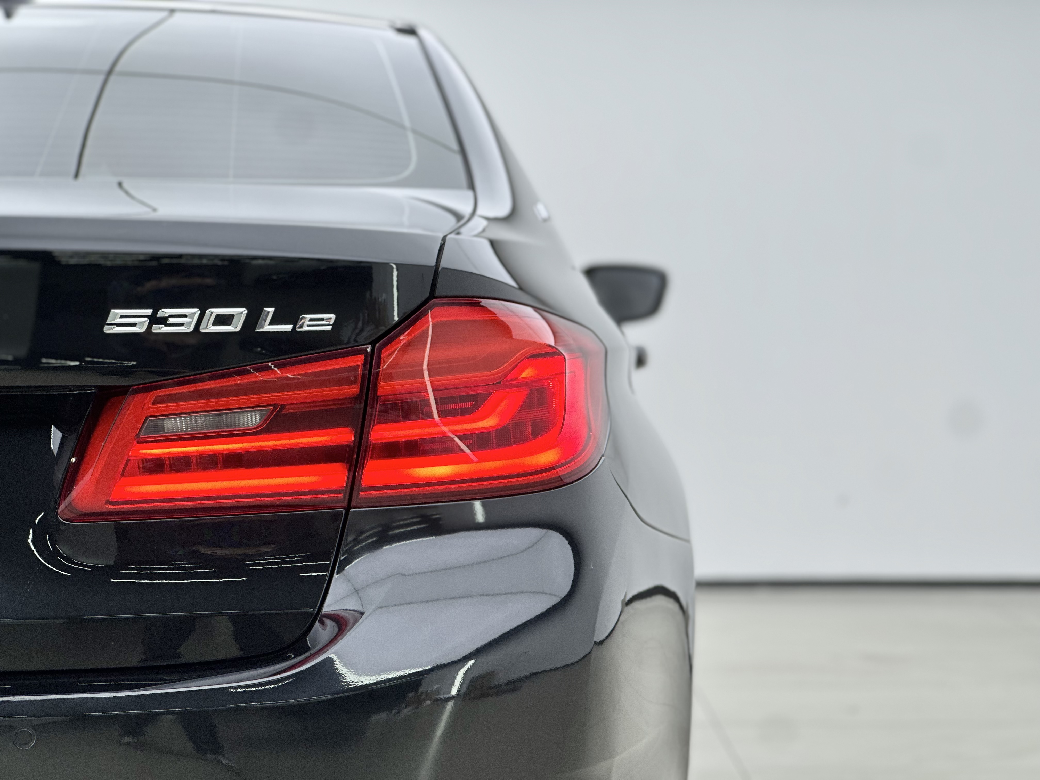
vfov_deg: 19.1
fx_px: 2313
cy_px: 390
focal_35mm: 77
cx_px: 520
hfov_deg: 25.3
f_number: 2.8
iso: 50
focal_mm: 9
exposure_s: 1/100
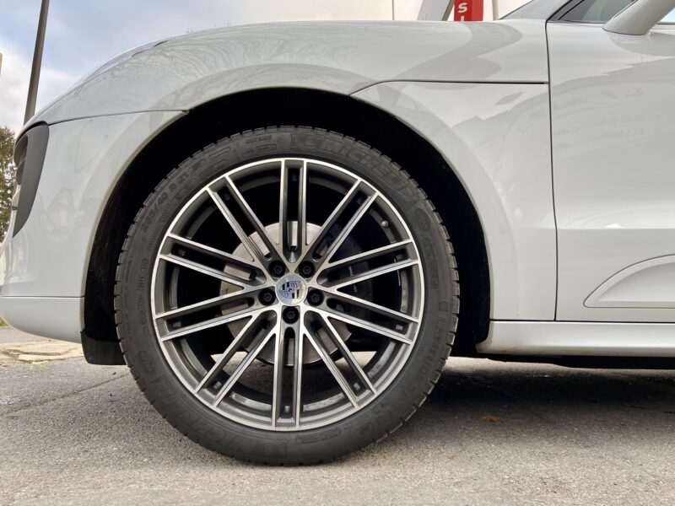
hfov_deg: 67.3
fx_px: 507
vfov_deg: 53.1
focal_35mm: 26
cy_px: 253
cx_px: 338
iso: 32
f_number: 1.8
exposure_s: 1/122
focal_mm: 4.25
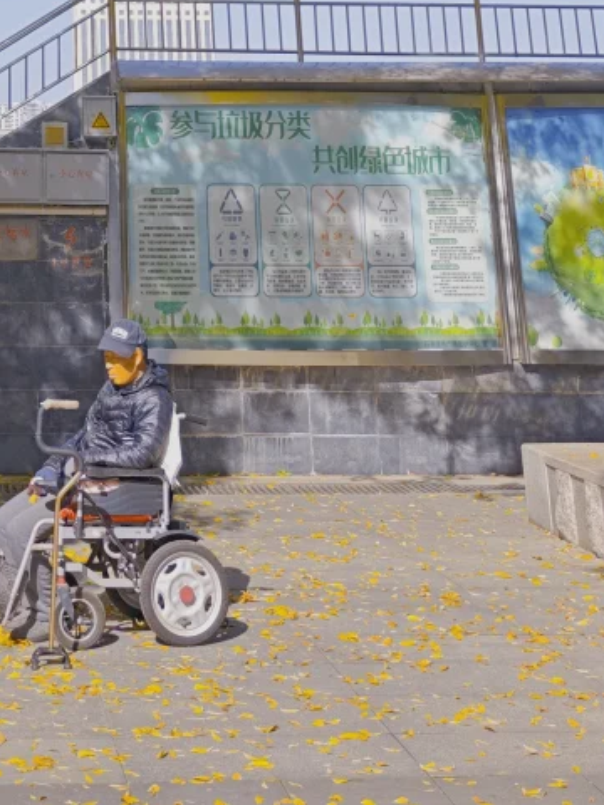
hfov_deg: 20.5
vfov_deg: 24.2
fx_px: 1605
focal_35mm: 69
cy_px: -280
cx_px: -22
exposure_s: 1/1157
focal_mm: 8.72
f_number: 1.63
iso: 50
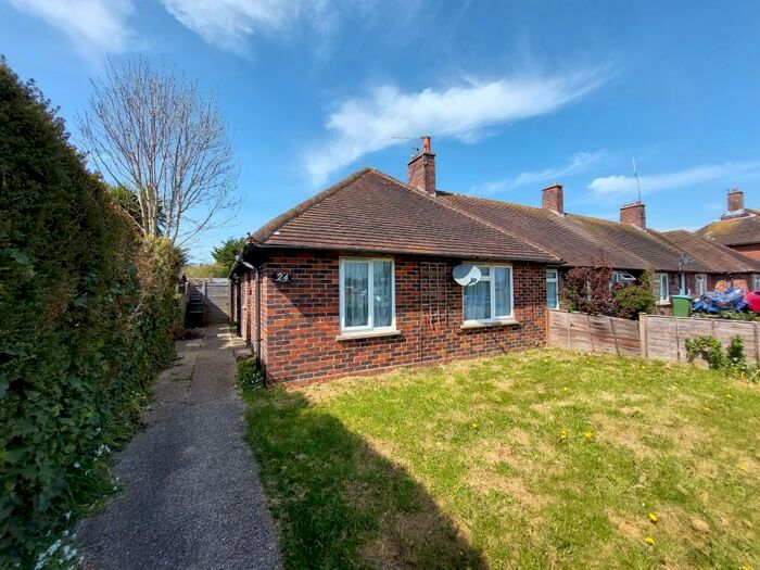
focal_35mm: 13
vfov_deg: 89.9
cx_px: 380
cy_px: 285
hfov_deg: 106.2
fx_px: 285
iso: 50
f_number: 2.2
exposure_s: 1/1167
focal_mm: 1.74
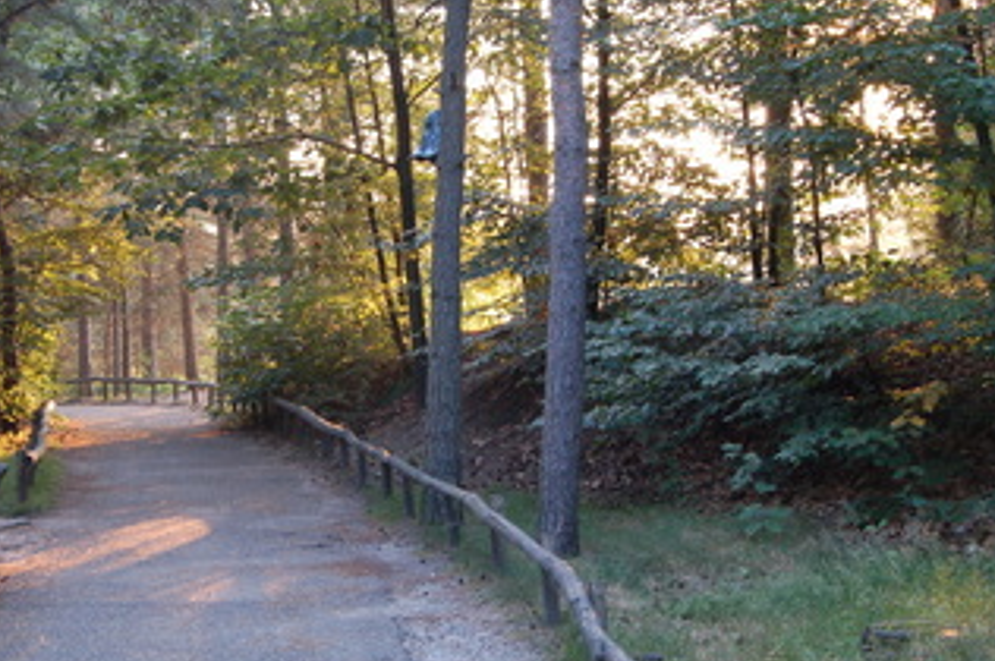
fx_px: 1870
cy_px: 327
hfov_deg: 29.7
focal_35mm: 68
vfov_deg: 20.1
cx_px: 409
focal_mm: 31
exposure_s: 1/20
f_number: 7.1
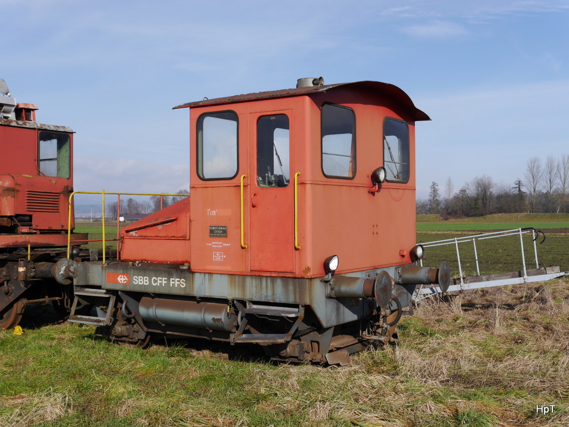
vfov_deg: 31.5
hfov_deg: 41.2
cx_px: 284
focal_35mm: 46
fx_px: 756
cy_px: 214
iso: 160
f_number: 9
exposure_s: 1/400
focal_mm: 23
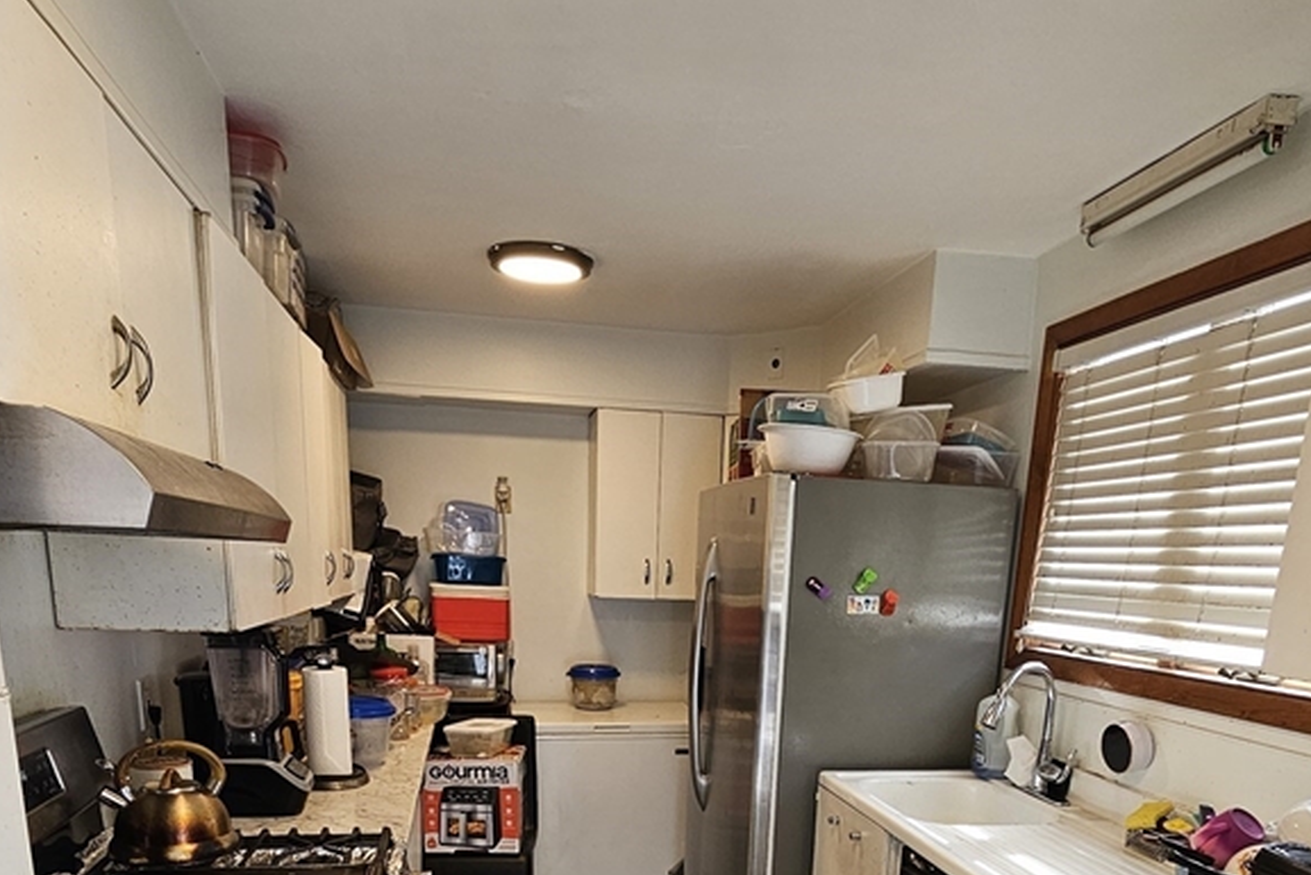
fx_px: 874
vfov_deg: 47.6
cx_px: 679
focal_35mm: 24
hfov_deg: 73.7
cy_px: 793
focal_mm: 2.2
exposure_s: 1/60
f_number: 2.2
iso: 80
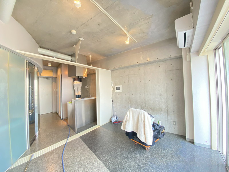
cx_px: 114
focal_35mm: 13
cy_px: 86
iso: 200
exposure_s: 1/50
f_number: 2.4
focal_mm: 1.54
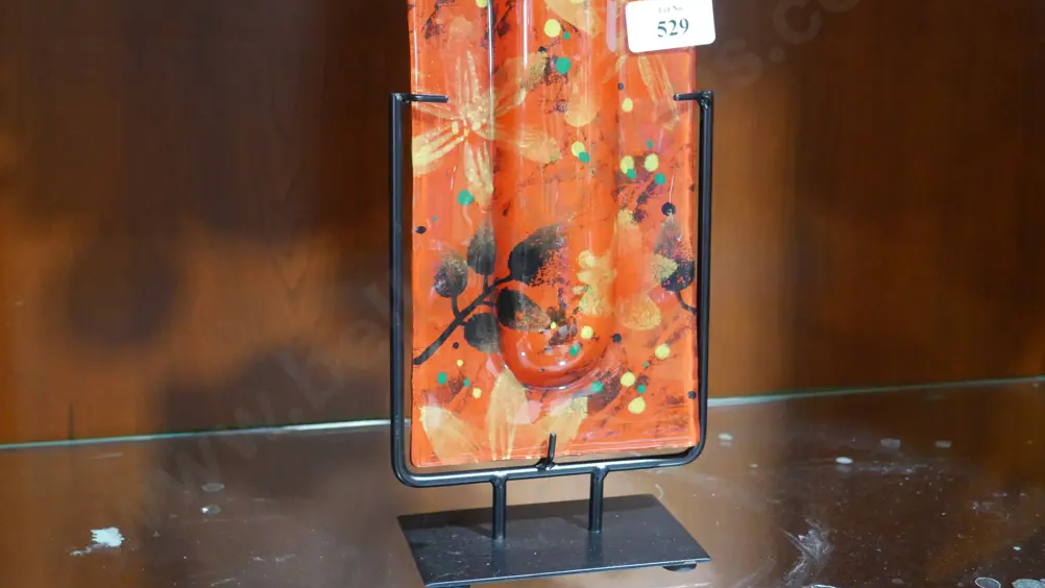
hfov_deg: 42.1
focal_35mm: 49
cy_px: 218
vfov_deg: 24.4
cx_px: 530
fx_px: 1358
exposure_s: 1/60
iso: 3200
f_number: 4.7
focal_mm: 22
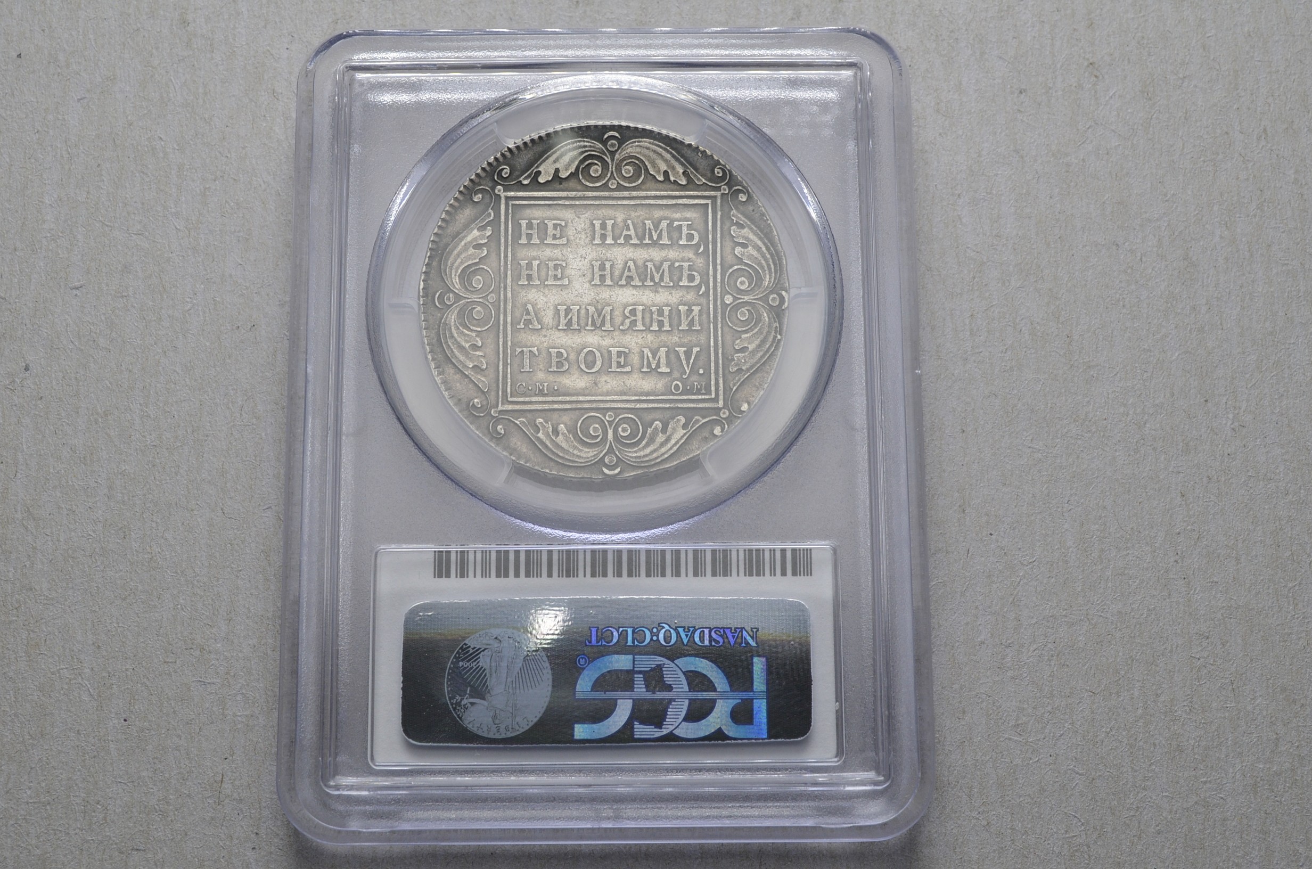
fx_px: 1909
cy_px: 434
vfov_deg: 25.6
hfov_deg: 37.9
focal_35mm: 52
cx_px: 656
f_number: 14
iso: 400
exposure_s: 1/250
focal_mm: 35
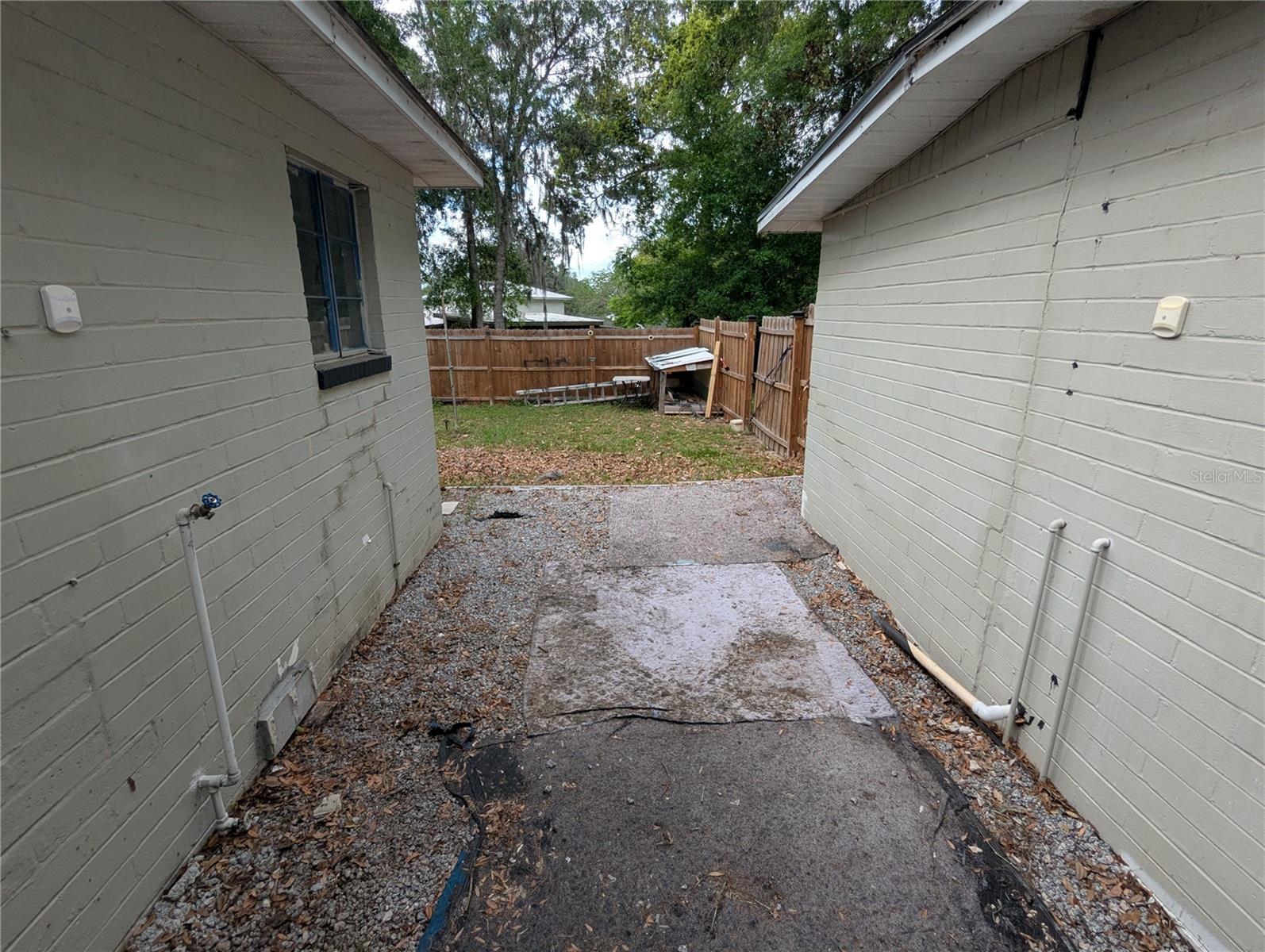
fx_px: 585
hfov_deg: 94.4
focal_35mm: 16
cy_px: 476
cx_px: 632
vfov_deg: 78.2
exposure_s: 1/684
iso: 50
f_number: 2.2
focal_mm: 2.35
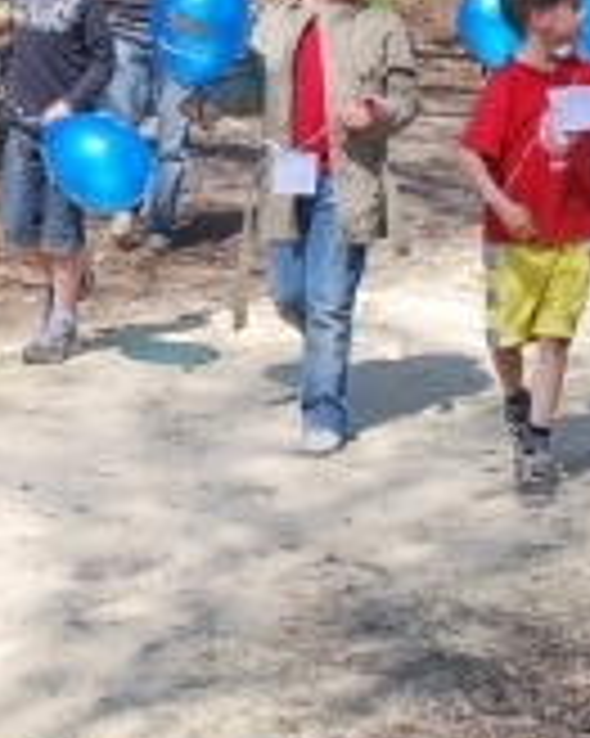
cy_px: -20
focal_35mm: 124
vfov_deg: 15.2
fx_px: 2709
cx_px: -27
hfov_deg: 12.3
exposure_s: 1/160
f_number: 6.3
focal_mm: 24
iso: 100
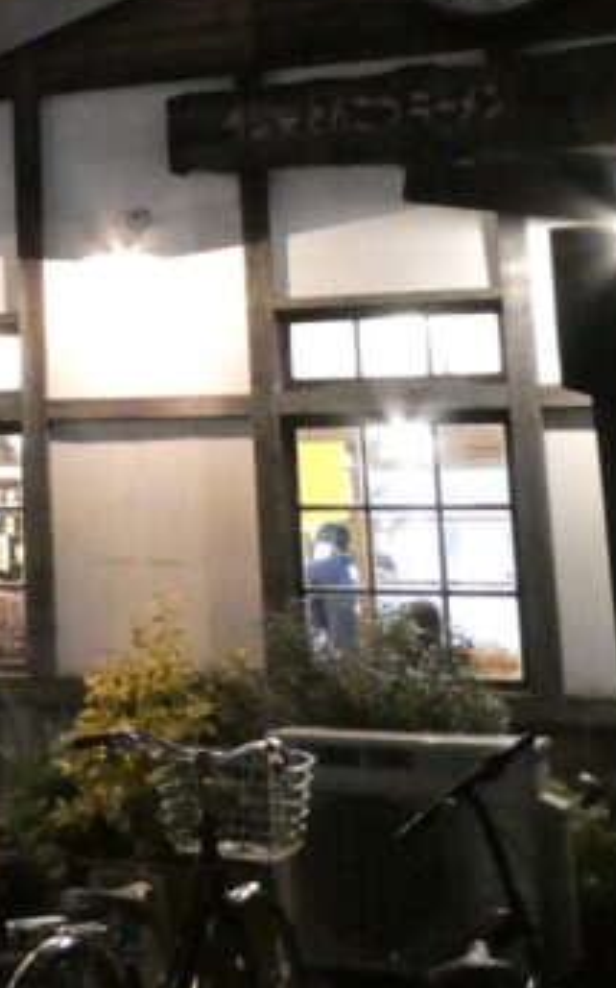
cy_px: 141
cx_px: -400
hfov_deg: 15.4
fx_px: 2044
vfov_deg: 26.4
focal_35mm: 76
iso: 1600
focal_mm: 4.3
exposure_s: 1/25
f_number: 3.3
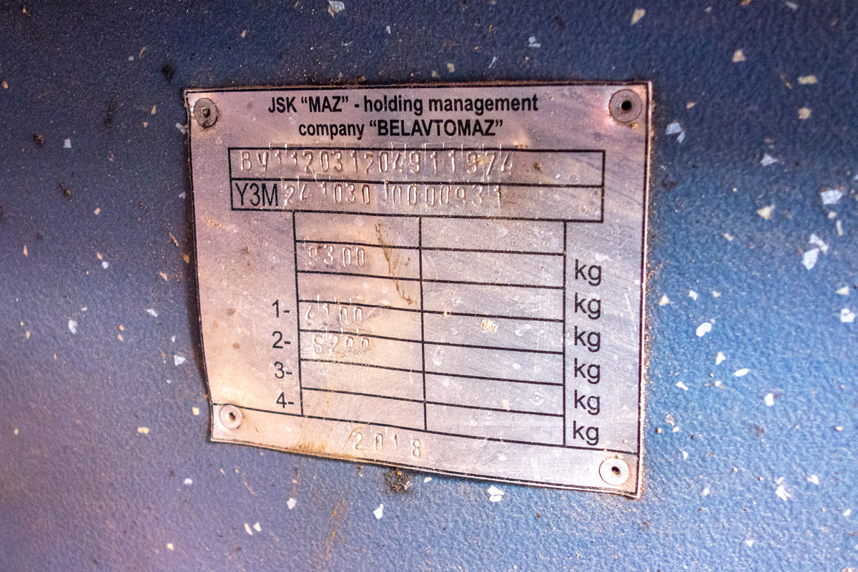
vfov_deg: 46.4
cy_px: 286
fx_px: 667
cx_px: 429
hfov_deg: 65.5
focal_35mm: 28
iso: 400
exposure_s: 1/15
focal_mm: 10.4
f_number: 2.5
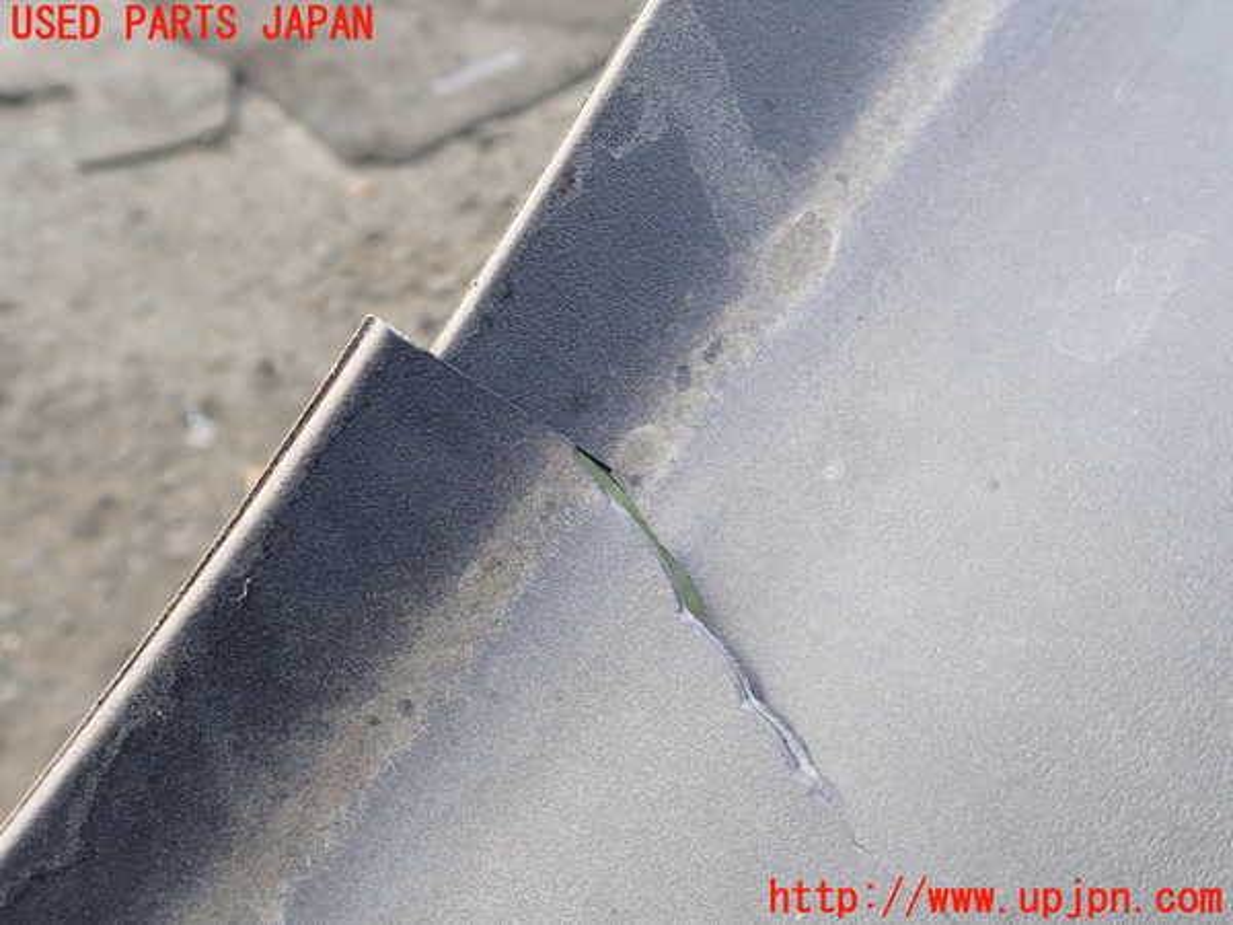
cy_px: 462
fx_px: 1069
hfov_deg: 60.0
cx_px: 616
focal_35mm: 30
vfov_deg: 46.8
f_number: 3.2
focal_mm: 5.4
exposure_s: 1/60
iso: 100
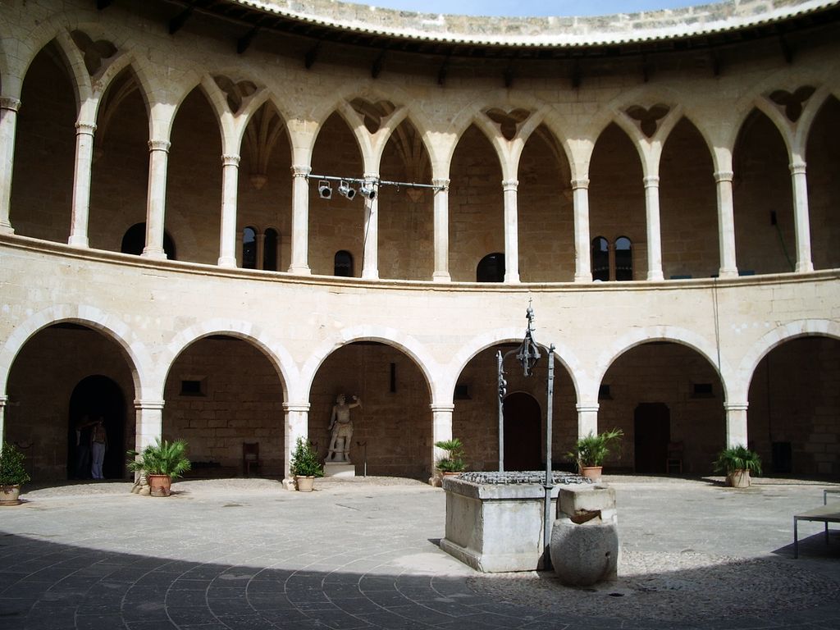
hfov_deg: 52.6
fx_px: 849
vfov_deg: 40.7
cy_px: 315
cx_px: 420
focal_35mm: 35
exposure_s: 1/500
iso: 50
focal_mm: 5.8
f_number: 4.3
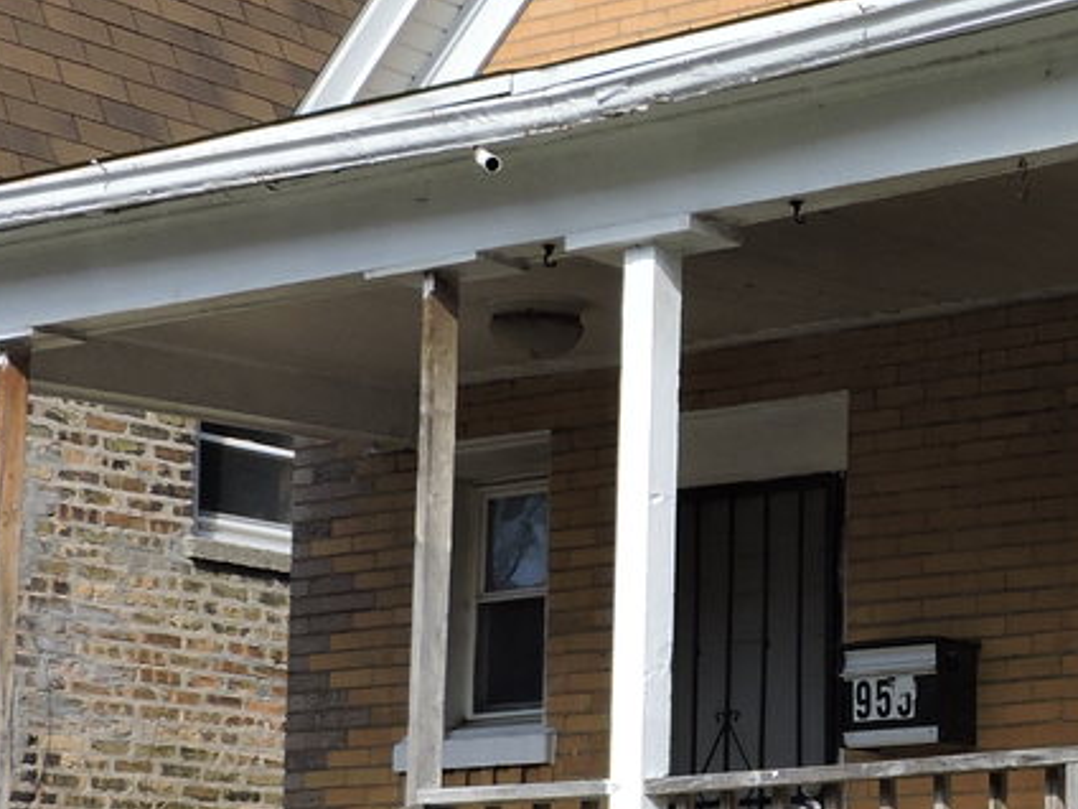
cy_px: 684
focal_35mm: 102
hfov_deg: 17.9
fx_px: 3176
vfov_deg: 14.4
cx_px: 1429
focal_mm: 5.4
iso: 100
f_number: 3.1
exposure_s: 1/1000
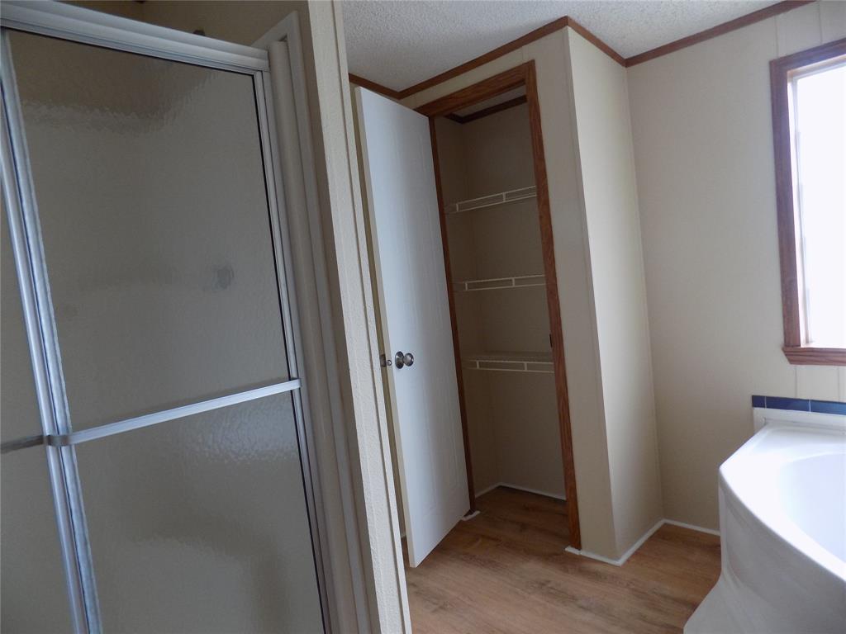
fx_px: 562
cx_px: 423
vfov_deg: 58.9
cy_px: 317
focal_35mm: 23
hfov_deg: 73.9
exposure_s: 1/30
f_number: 3.1
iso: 125
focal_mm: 4
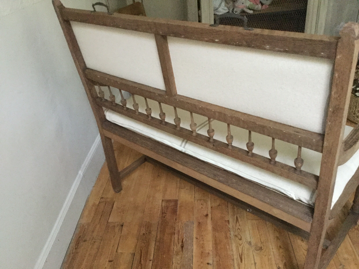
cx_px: 180
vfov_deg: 45.4
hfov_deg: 58.4
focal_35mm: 31
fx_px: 321
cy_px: 134
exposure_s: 1/17
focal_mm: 3.3
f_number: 2.4
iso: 320
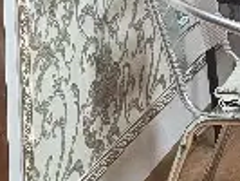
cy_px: -132
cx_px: 388
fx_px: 1201
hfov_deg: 10.9
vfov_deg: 8.3
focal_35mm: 173
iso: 100
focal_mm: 6.3
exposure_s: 1/101
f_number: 1.7
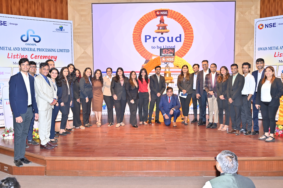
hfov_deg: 57.3
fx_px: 259
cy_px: 94
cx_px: 142
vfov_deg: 39.9
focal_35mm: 33
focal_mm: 33
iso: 1250
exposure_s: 1/160
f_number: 5.6
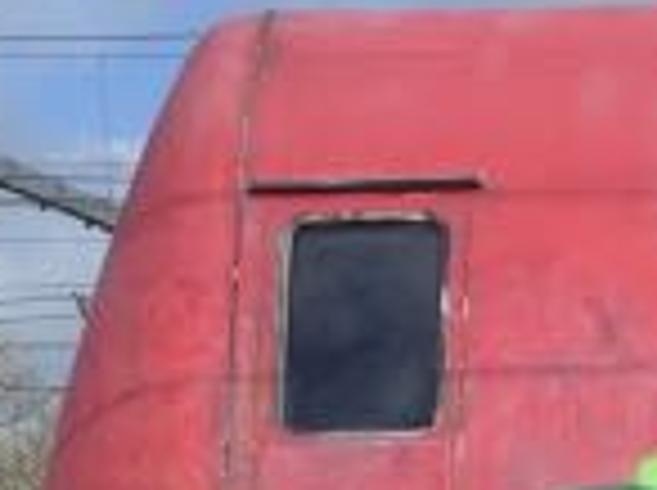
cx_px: 1058
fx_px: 3183
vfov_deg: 8.6
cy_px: 744
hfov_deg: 11.2
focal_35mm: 168
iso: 80
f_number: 3.2
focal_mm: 10.1
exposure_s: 1/1600
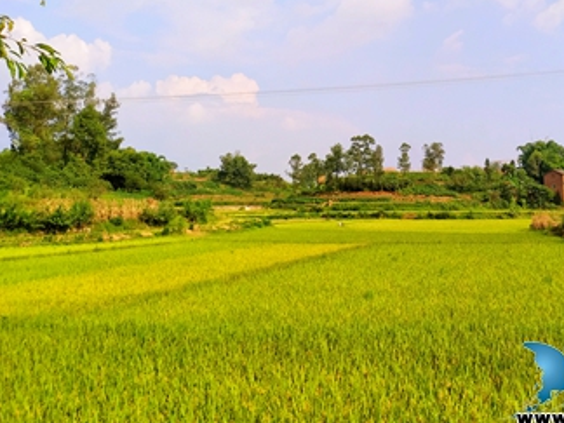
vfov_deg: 37.9
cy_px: 118
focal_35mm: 37
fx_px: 603
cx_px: 367
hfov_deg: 49.4
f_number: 1.9
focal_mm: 3.94
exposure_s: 1/2500
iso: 100
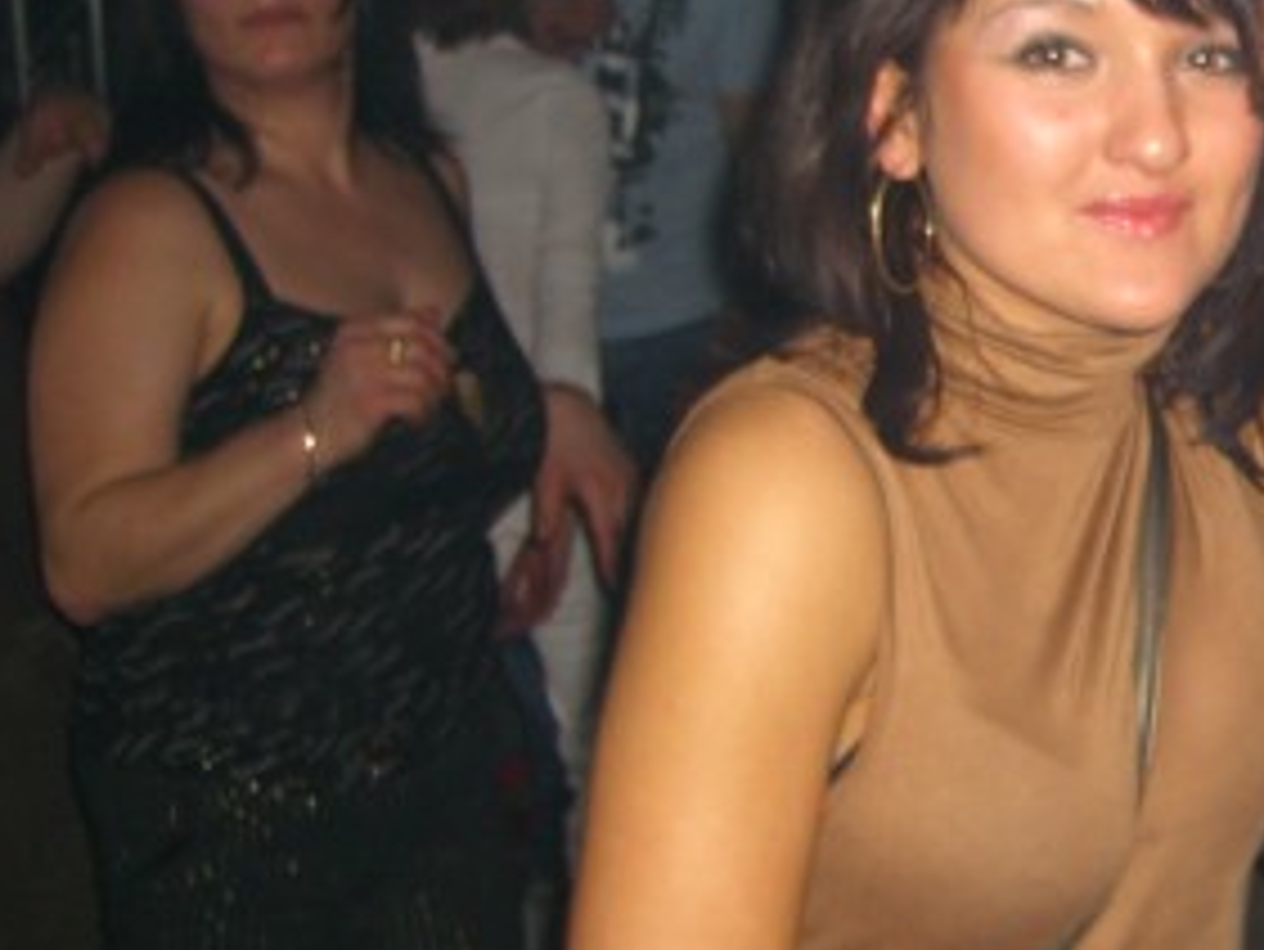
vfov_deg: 18.2
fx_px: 2959
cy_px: 342
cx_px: 1255
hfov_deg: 23.2
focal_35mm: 81
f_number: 2.8
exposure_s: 1/60
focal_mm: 7.9
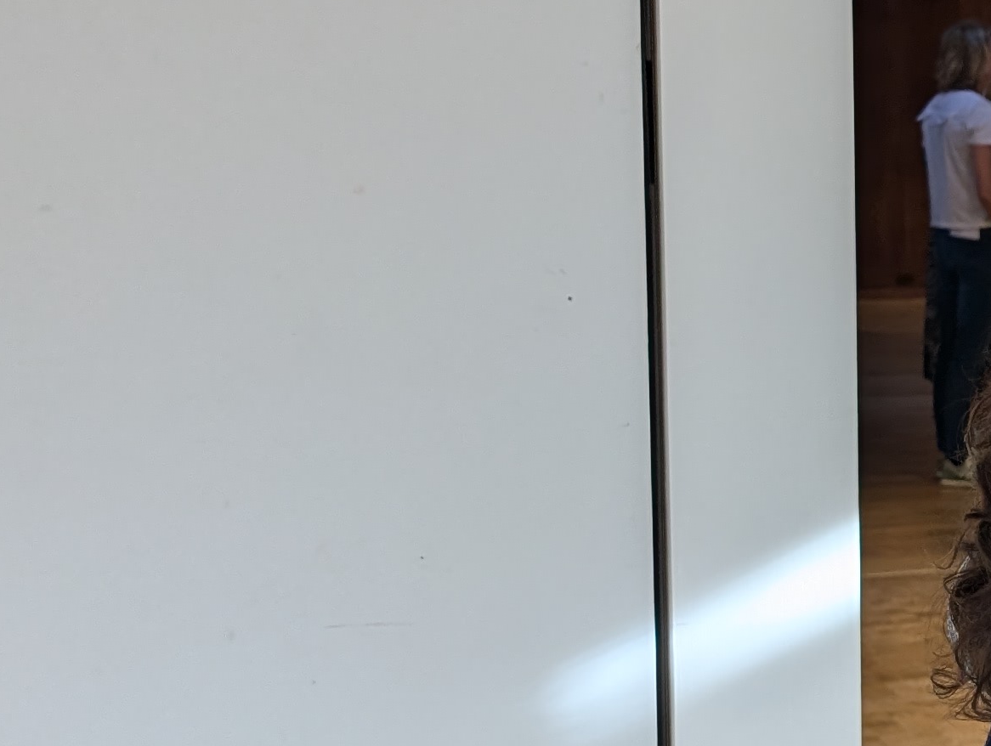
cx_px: 1494
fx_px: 2408
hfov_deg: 20.0
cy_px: 427
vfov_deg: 17.6
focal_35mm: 84
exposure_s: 1/100
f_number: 1.68
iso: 76
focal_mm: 6.9
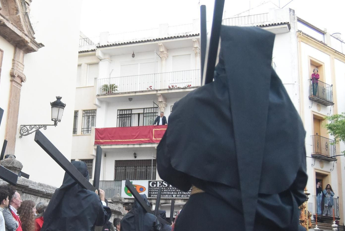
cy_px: 116
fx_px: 518
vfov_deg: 25.1
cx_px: 92
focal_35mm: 54
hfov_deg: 36.1
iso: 6400
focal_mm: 29
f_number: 6.3
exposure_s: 1/125
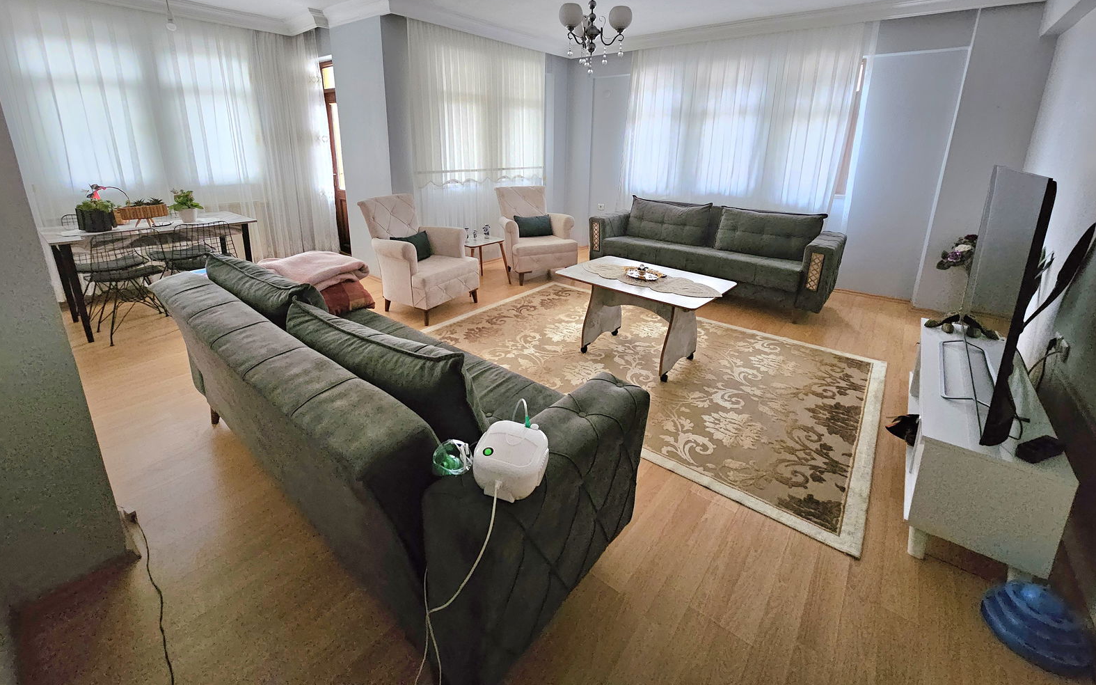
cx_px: 553
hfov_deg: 105.3
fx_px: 418
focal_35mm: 14
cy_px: 268
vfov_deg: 77.6
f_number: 2.2
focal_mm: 2.2
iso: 1000
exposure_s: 1/25.1
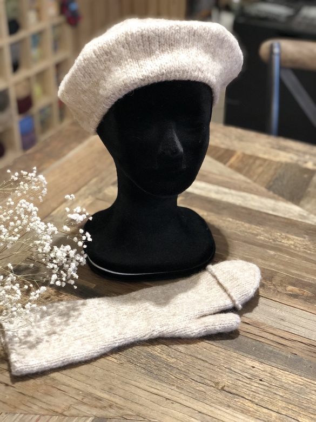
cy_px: 211
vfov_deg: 36.8
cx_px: 158
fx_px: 633
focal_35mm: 52
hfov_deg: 28.0
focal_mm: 6
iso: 100
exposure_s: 1/50
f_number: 2.4
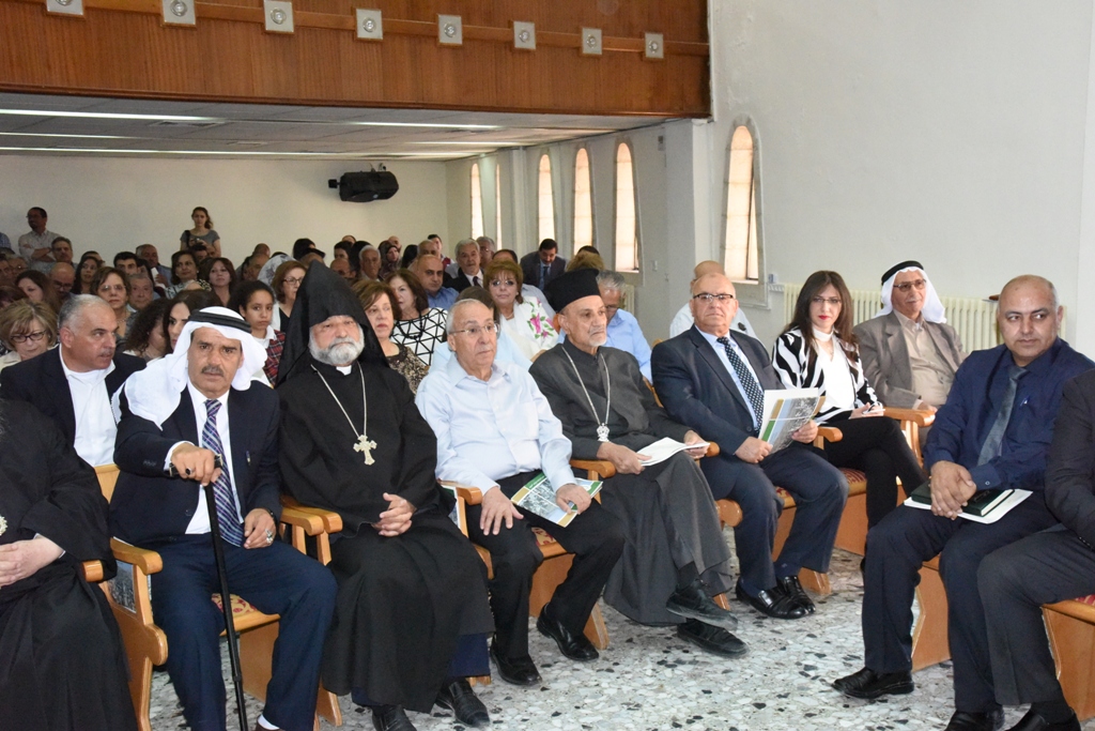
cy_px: 366
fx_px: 1156
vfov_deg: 35.1
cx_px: 548
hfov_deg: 50.7
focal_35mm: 38
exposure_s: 1/250
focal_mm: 38
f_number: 13
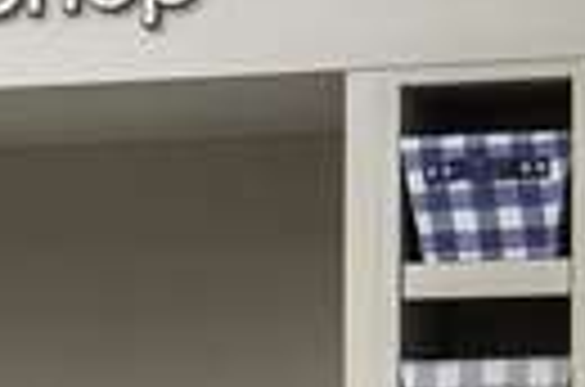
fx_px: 6144
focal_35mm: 379
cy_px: 1012
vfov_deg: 3.5
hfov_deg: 5.1
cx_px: -1235
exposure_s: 1/80
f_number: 11
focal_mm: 48
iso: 400
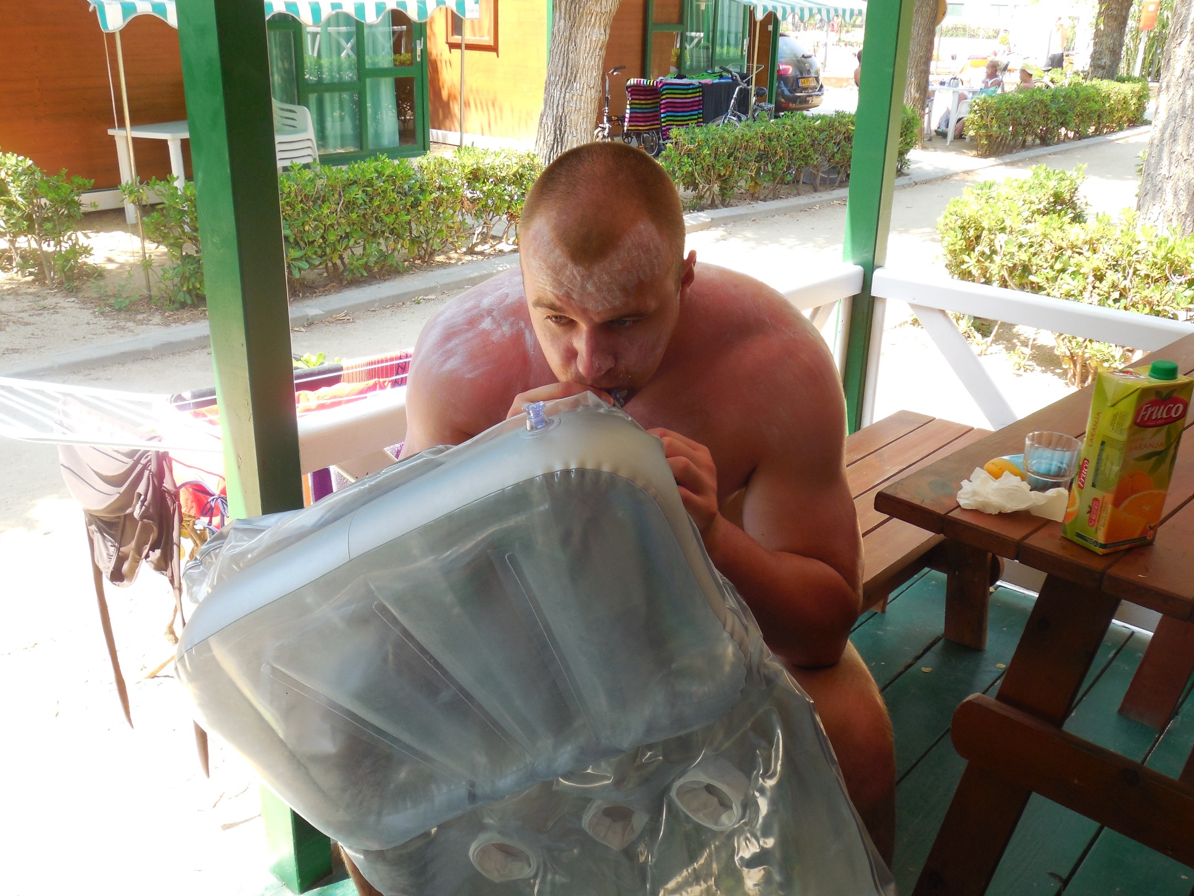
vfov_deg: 41.8
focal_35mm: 34
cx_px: 597
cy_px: 448
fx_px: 1173
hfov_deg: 53.9
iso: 125
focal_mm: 6
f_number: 3.9
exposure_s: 1/125
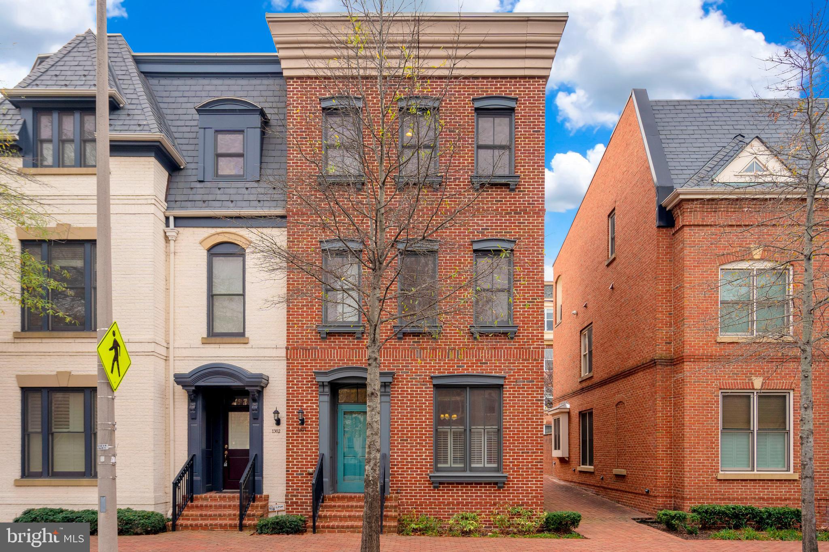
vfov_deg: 55.1
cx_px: 414
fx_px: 530
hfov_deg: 76.1
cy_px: 276
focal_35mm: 23
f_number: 8
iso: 200
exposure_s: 1/160
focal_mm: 23
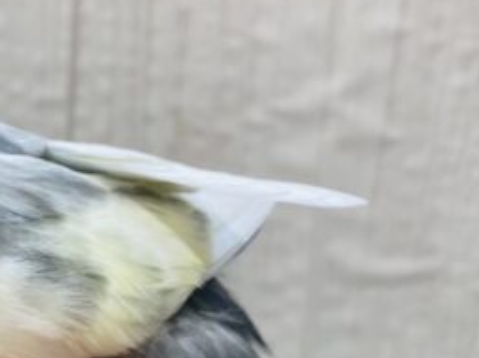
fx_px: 871
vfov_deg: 23.2
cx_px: -66
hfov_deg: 27.7
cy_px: 187
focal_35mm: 63
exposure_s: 1/100
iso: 64
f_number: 1.8
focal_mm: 4.25
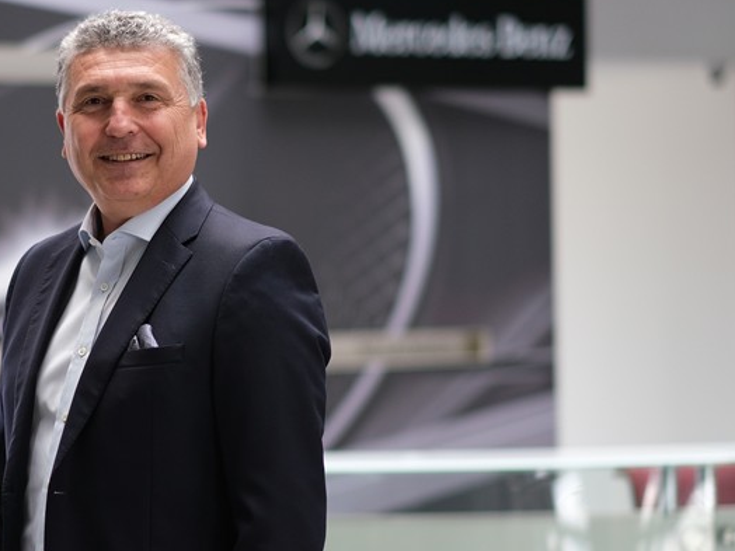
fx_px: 3355
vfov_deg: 9.4
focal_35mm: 158
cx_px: 187
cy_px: 347
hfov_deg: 12.5
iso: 400
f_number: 1.2
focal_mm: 56
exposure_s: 1/420
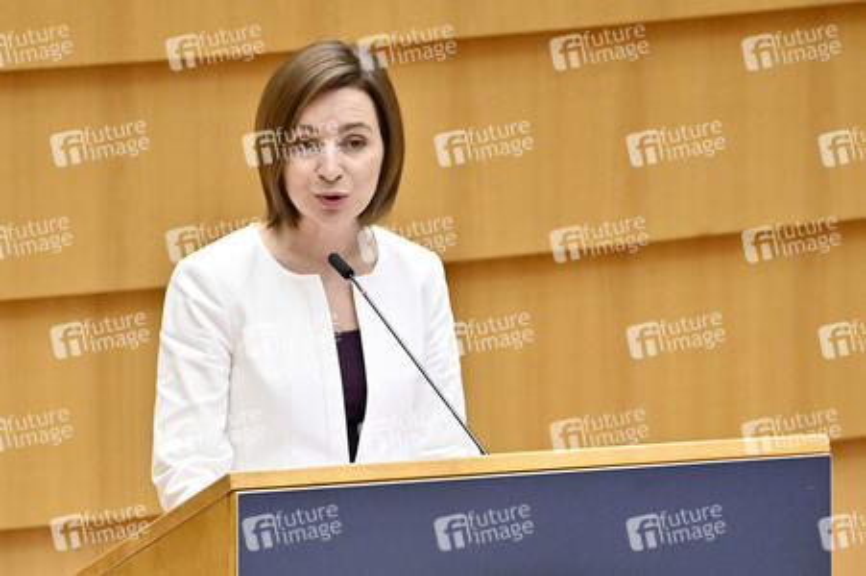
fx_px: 14422
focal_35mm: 600
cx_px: 433
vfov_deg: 2.3
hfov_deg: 3.4
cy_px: 288
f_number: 6.3
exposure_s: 1/400
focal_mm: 600
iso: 6400
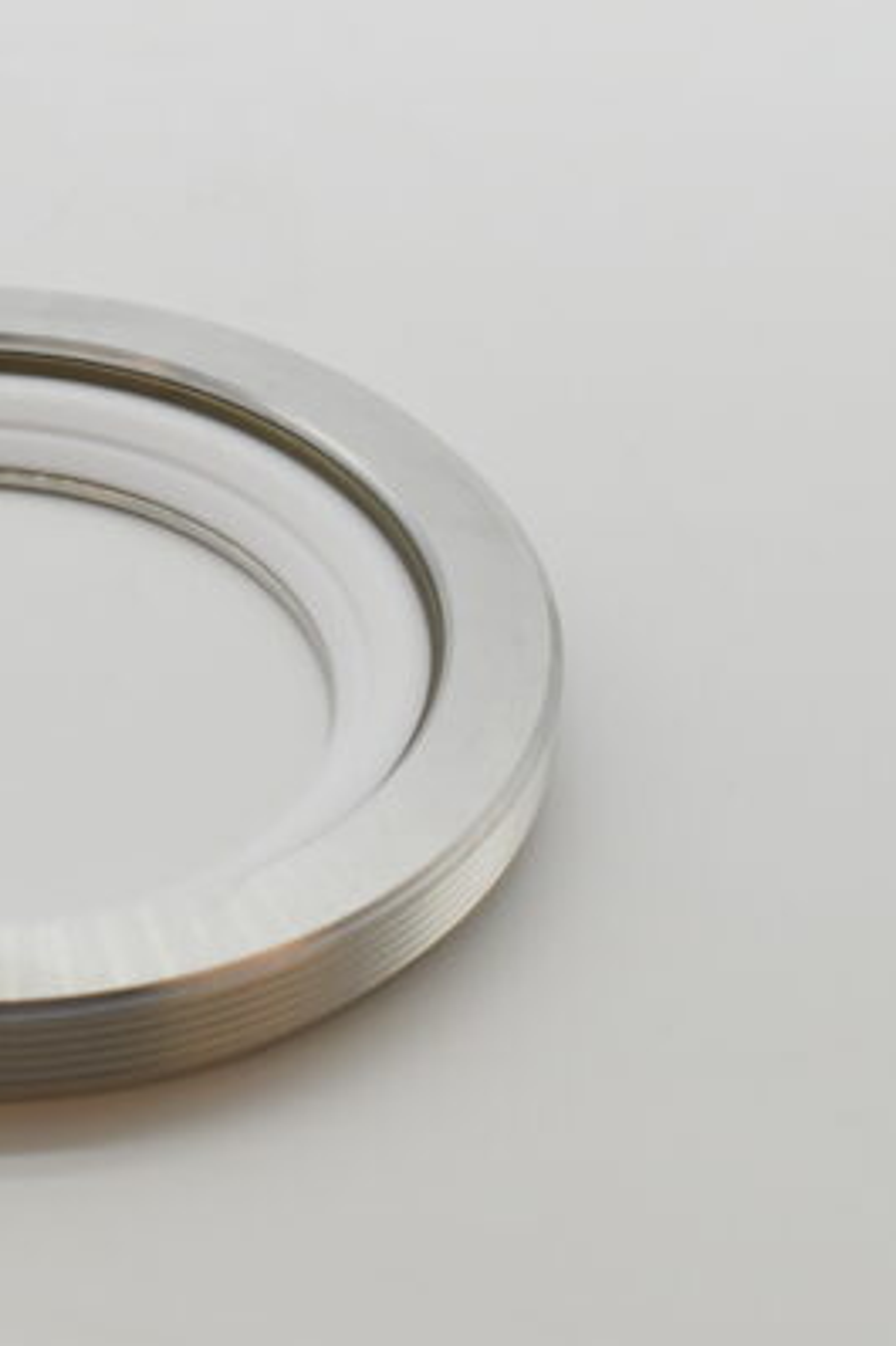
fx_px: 3549
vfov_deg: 21.5
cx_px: -71
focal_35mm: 95
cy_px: 673
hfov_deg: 14.1
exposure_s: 1/2000
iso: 1600
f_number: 8
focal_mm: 42
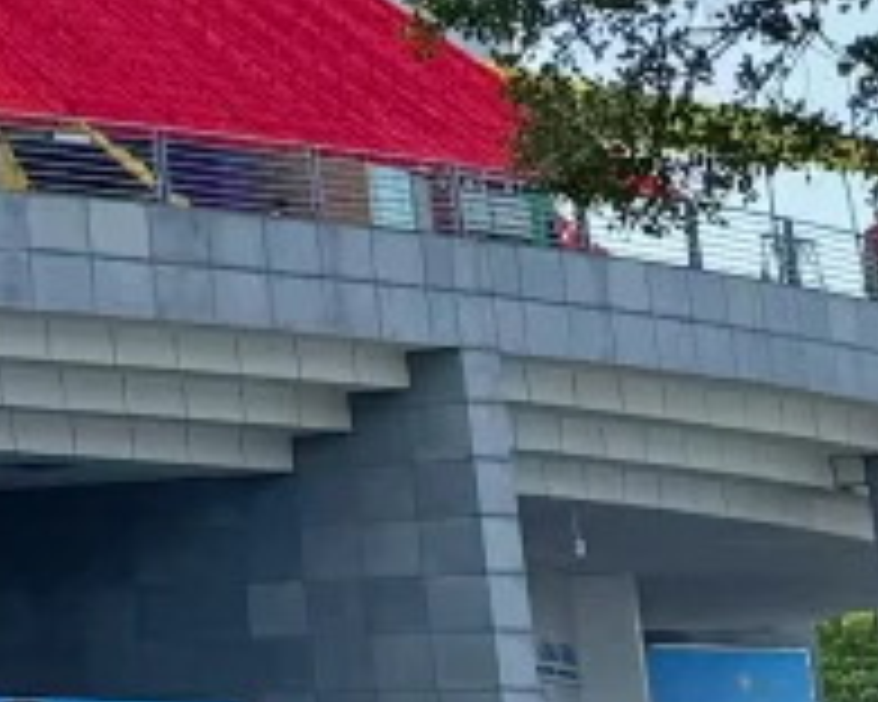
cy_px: -778
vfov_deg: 8.4
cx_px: -1499
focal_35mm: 173
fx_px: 4495
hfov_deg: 9.4
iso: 80
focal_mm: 6.76
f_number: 1.78
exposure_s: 1/3425
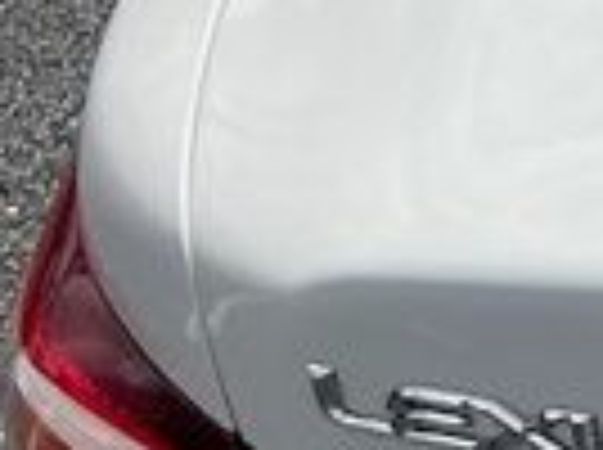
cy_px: 414
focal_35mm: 199
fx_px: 3460
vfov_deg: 7.4
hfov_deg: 7.9
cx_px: 2056
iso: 50
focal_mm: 5.7
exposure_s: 1/16393
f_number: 1.5
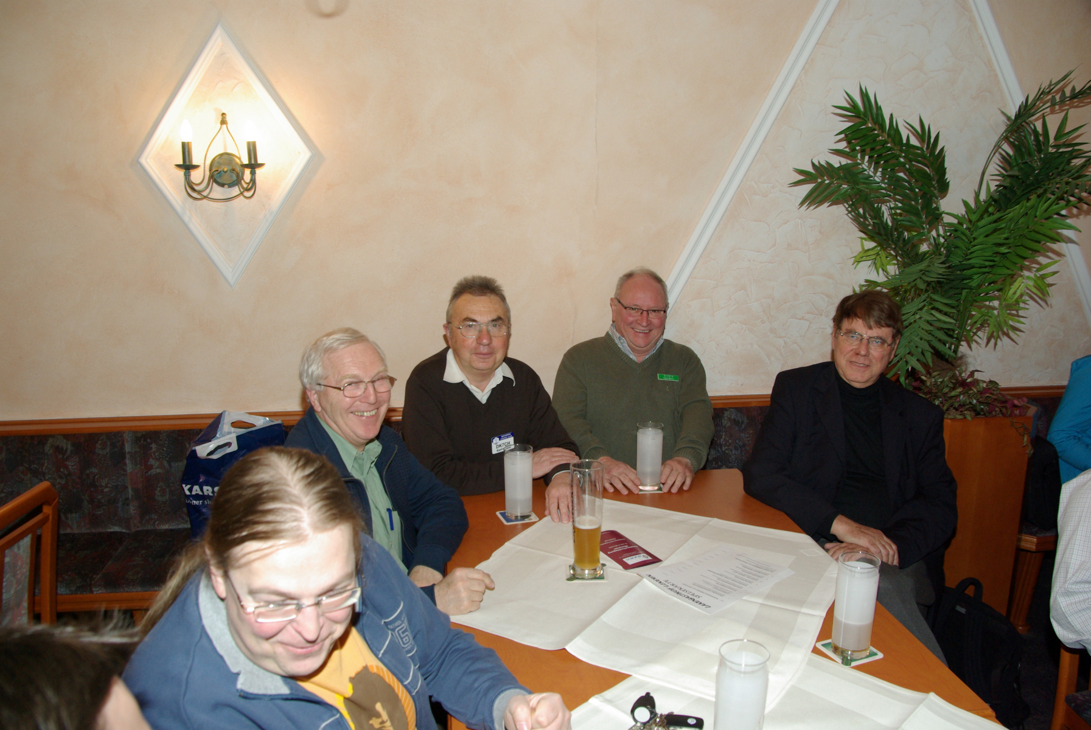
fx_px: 819
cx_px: 546
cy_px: 365
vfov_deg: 48.0
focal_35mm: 27
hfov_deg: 67.3
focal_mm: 18
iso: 560
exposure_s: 1/30
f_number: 5.6
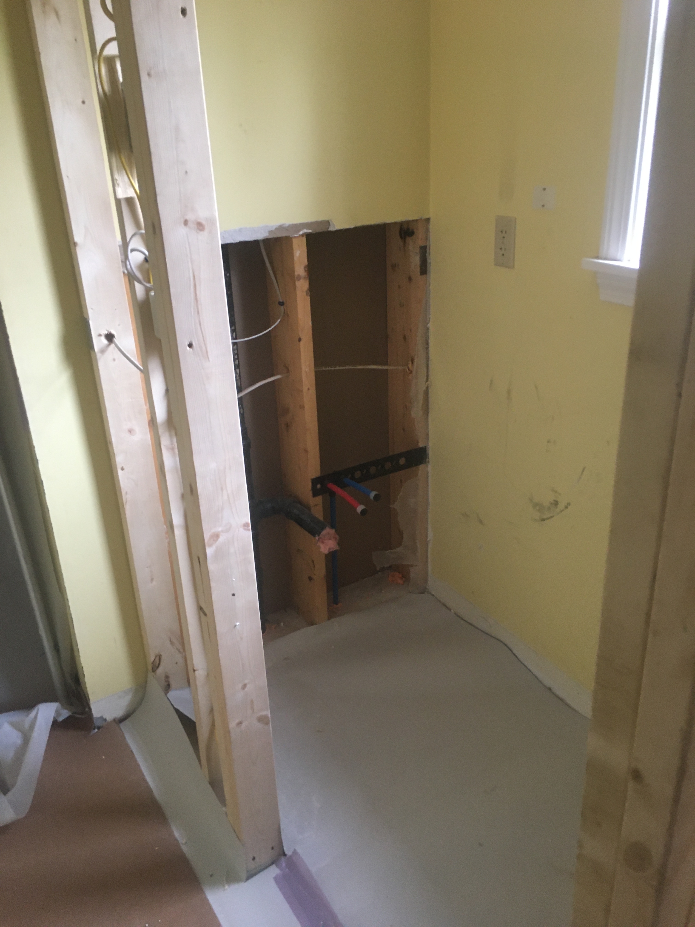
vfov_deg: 61.7
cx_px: 348
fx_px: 776
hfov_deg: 48.2
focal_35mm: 29
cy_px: 464
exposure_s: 1/30
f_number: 2.2
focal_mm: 4.15
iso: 100
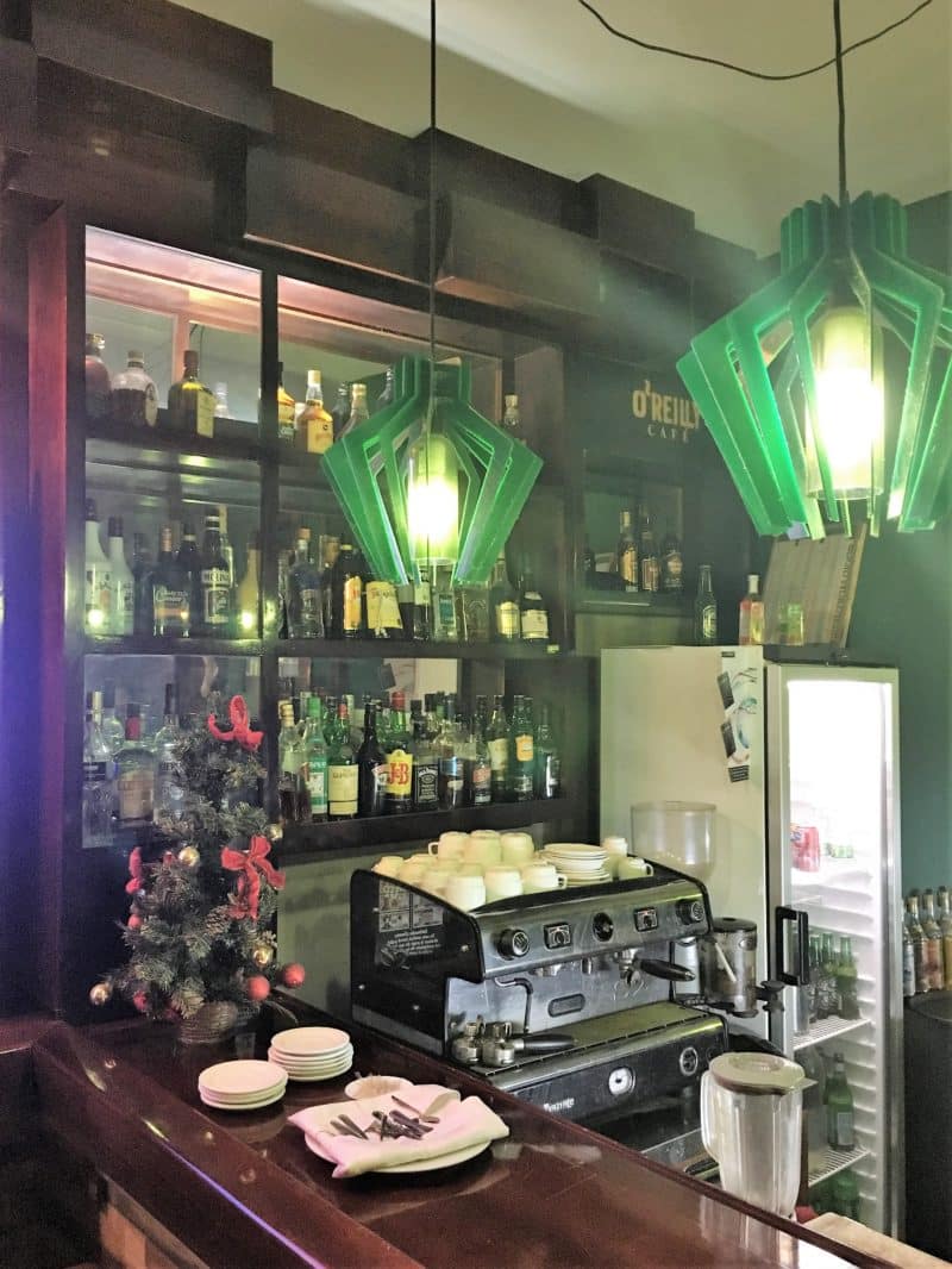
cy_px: 634
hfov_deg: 48.2
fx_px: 1063
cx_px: 476
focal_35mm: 29
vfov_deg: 61.6
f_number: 2.2
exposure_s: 1/15
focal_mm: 4.15
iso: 250
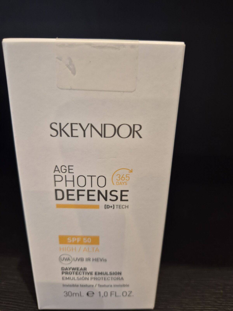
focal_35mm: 23
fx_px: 206
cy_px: 156
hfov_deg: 58.9
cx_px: 116
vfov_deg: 73.9
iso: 160
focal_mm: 5.4
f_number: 1.8
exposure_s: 1/57
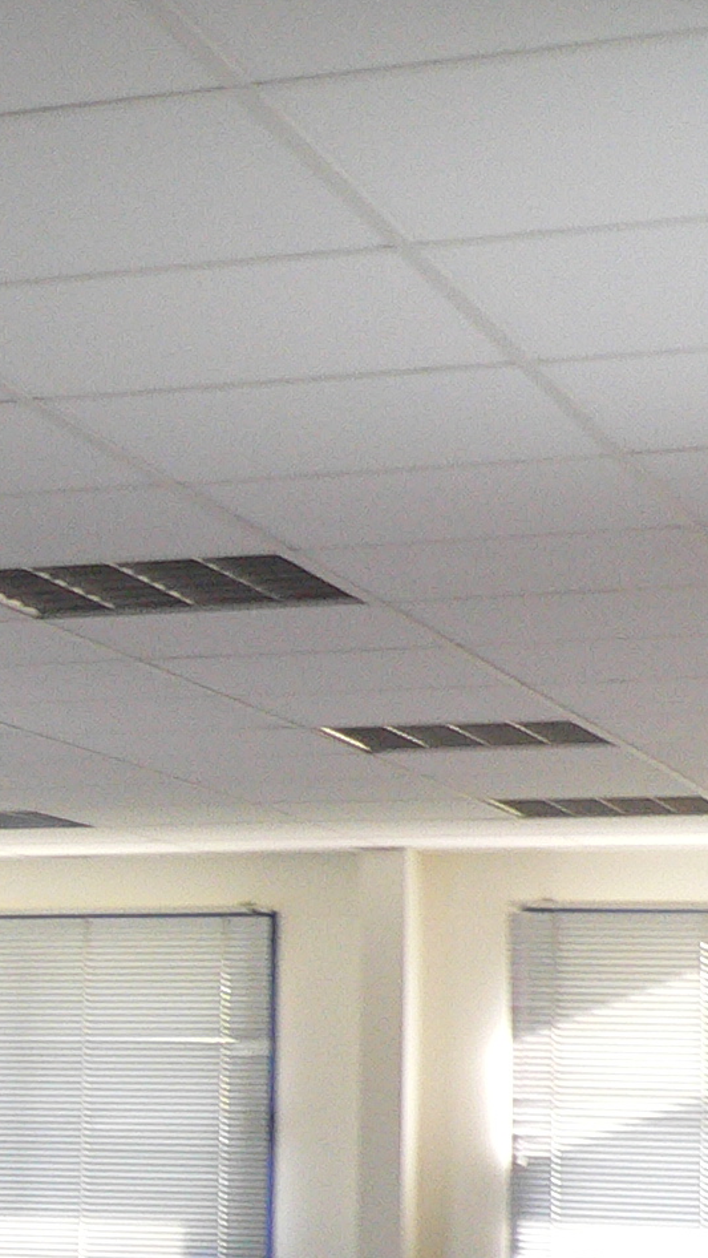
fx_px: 3536
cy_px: 1185
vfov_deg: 19.7
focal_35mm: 106
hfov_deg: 10.2
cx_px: -873
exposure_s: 1/13
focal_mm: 6
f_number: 2.8
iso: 200
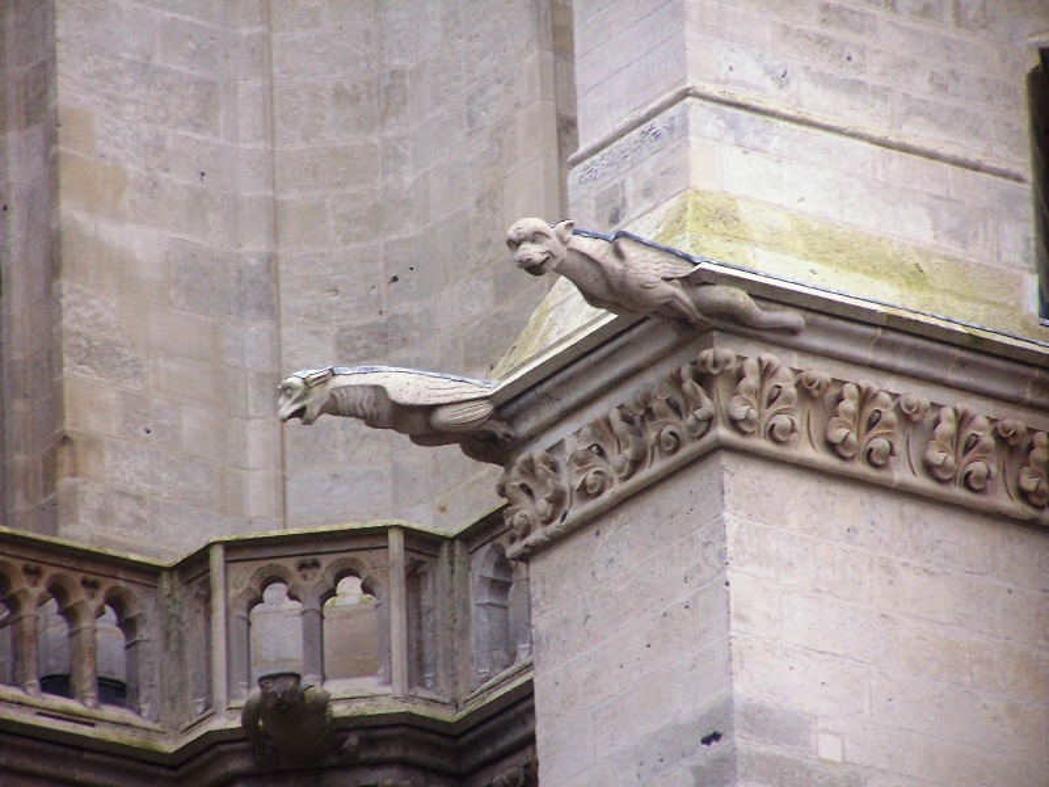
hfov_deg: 5.4
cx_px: 524
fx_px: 11122
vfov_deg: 4.1
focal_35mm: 367
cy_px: 394
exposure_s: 1/125
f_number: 3.6
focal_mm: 60.8
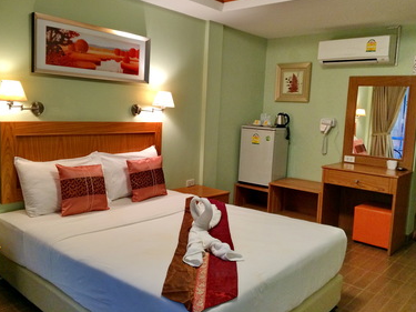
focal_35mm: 32
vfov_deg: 44.1
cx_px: 214
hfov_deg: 56.8
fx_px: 384
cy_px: 151
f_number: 2.2
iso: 250
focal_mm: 4.12
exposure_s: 1/33
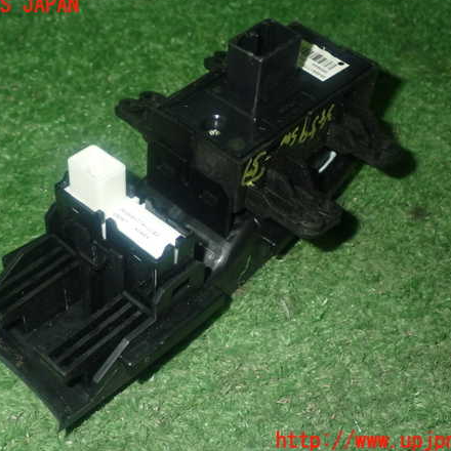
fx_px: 781
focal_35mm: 53
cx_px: 200
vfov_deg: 32.2
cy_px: 223
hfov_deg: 32.2
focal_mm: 7.84
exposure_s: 1/40
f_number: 9
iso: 640
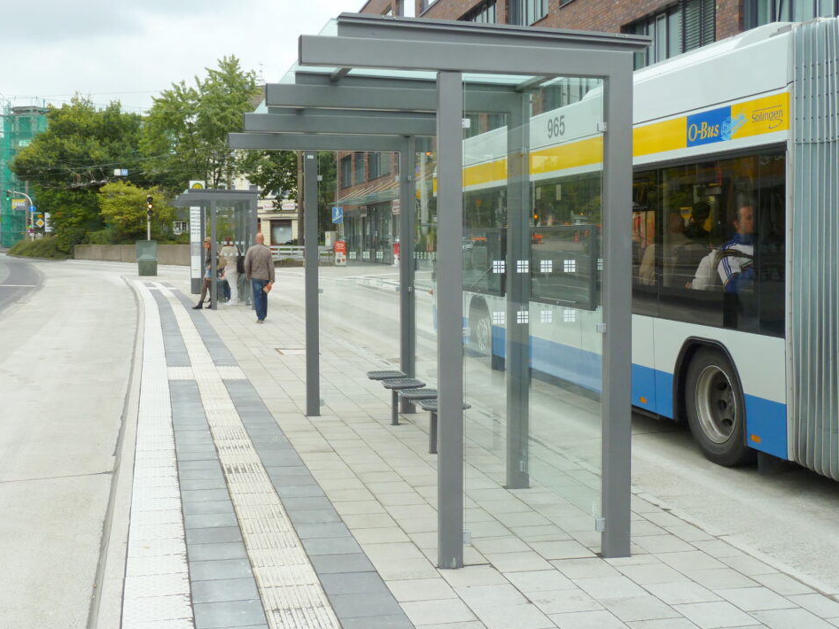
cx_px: 423
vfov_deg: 35.9
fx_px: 969
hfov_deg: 46.8
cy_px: 292
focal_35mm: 40
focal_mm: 6.1
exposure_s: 1/200
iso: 100
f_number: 4
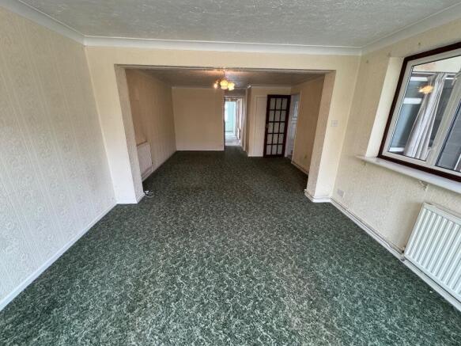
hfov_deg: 102.1
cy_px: 173
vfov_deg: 85.7
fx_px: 186
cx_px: 230
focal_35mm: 14
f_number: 2.2
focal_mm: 2.22
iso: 250
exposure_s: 1/100
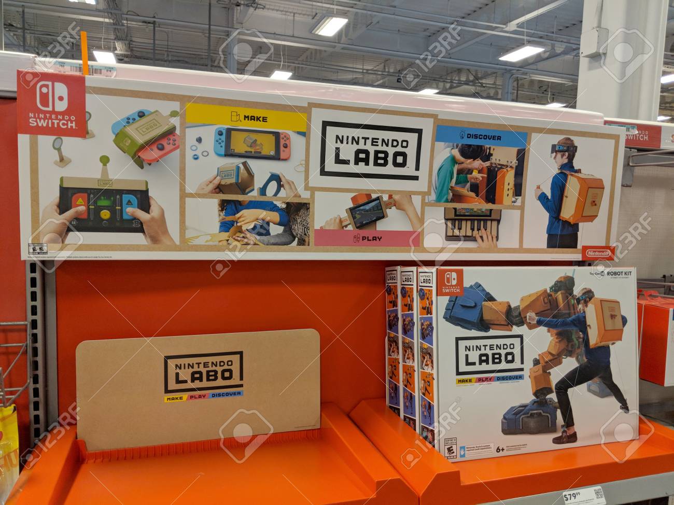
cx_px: 337
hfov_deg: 65.3
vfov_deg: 51.3
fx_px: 526
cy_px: 252
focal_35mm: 27
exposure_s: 1/120
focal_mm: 4.44
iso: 193
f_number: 1.8
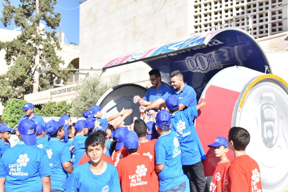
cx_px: 144
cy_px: 96
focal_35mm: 44
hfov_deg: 44.5
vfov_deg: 30.5
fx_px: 352
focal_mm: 44
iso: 10000
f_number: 10
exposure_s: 1/8000
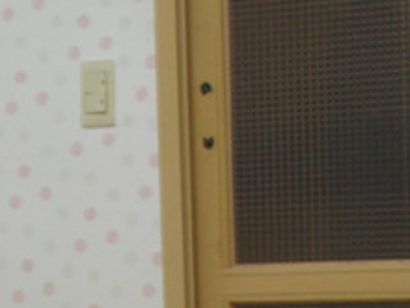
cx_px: 160
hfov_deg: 14.3
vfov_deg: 10.3
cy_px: 500
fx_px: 1635
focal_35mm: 138
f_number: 3.5
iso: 80
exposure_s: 1/4
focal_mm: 6.7
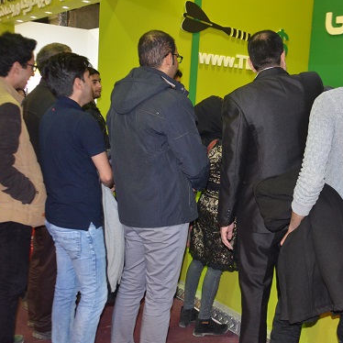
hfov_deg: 36.6
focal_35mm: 46
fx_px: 513
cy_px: 191
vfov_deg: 37.0
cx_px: 227
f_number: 3.8
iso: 1600
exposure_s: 1/60
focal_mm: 21
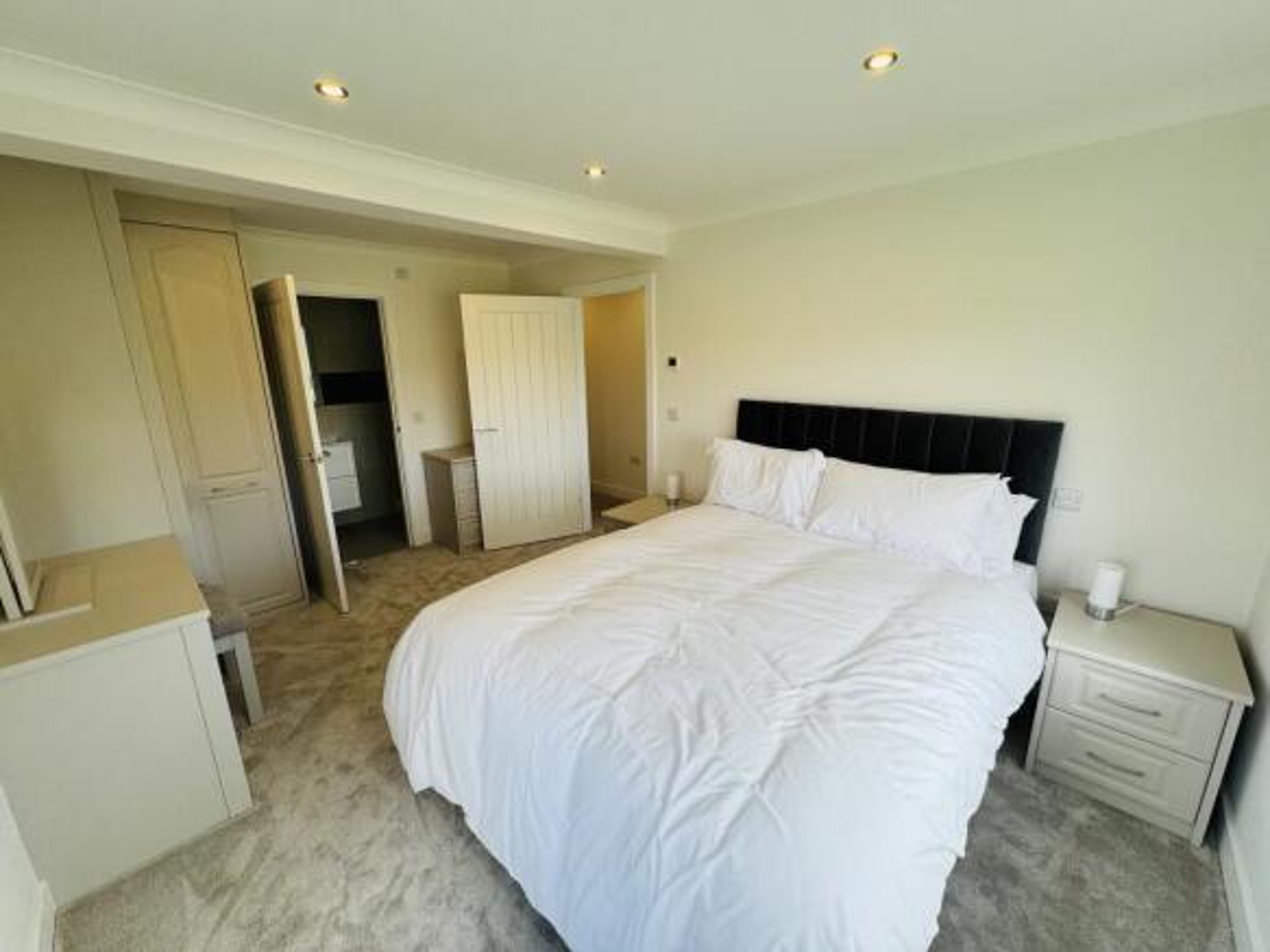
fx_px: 514
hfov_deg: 102.1
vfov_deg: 85.7
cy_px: 476
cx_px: 635
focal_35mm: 14
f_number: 2.2
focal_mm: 2.22
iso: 40
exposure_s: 1/132
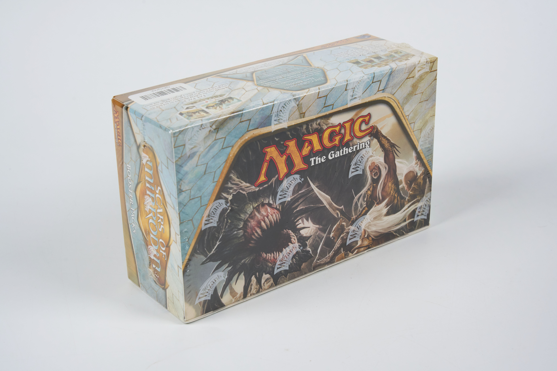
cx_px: 278
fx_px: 998
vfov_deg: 21.1
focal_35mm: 64
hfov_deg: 31.2
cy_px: 186
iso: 800
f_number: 13
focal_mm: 64.5
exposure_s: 1/50
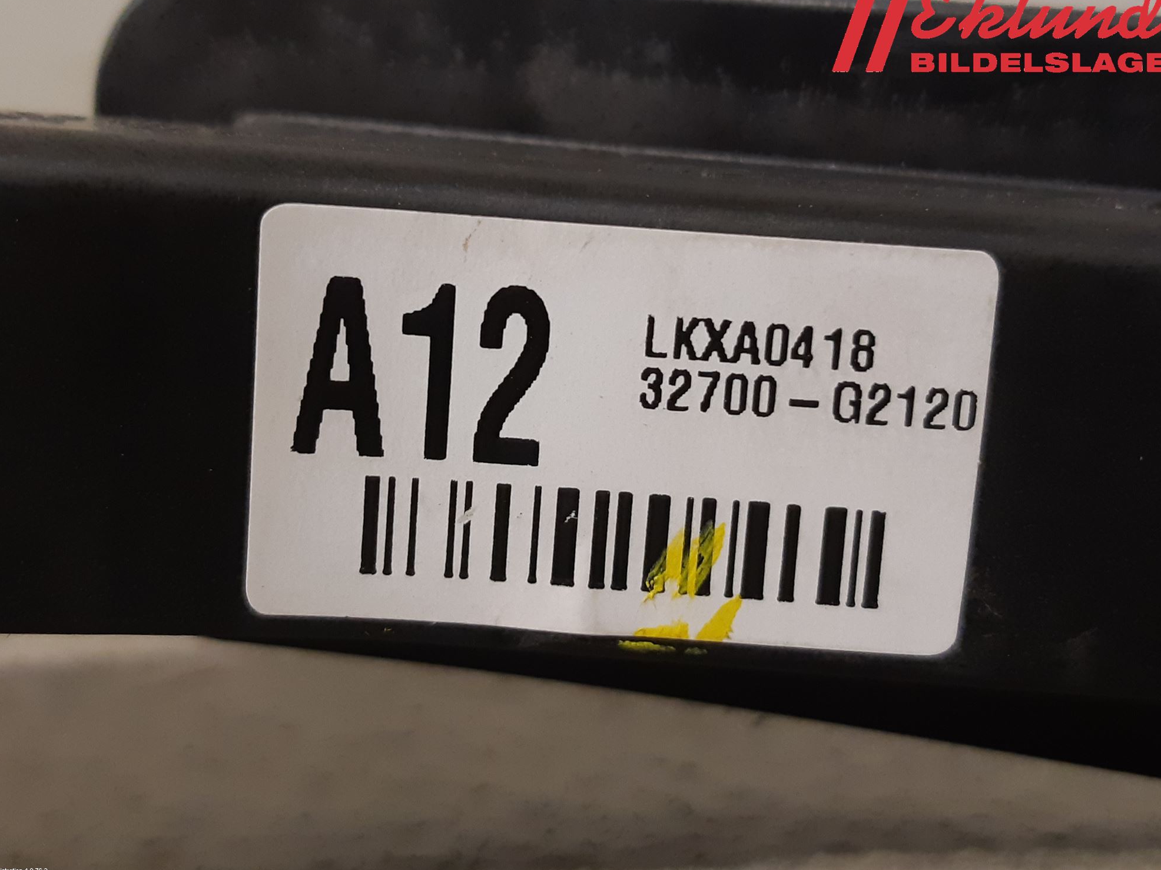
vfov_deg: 51.3
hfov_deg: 65.3
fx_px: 906
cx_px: 591
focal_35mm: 27
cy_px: 424
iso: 200
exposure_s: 1/50
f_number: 1.7
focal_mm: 3.93
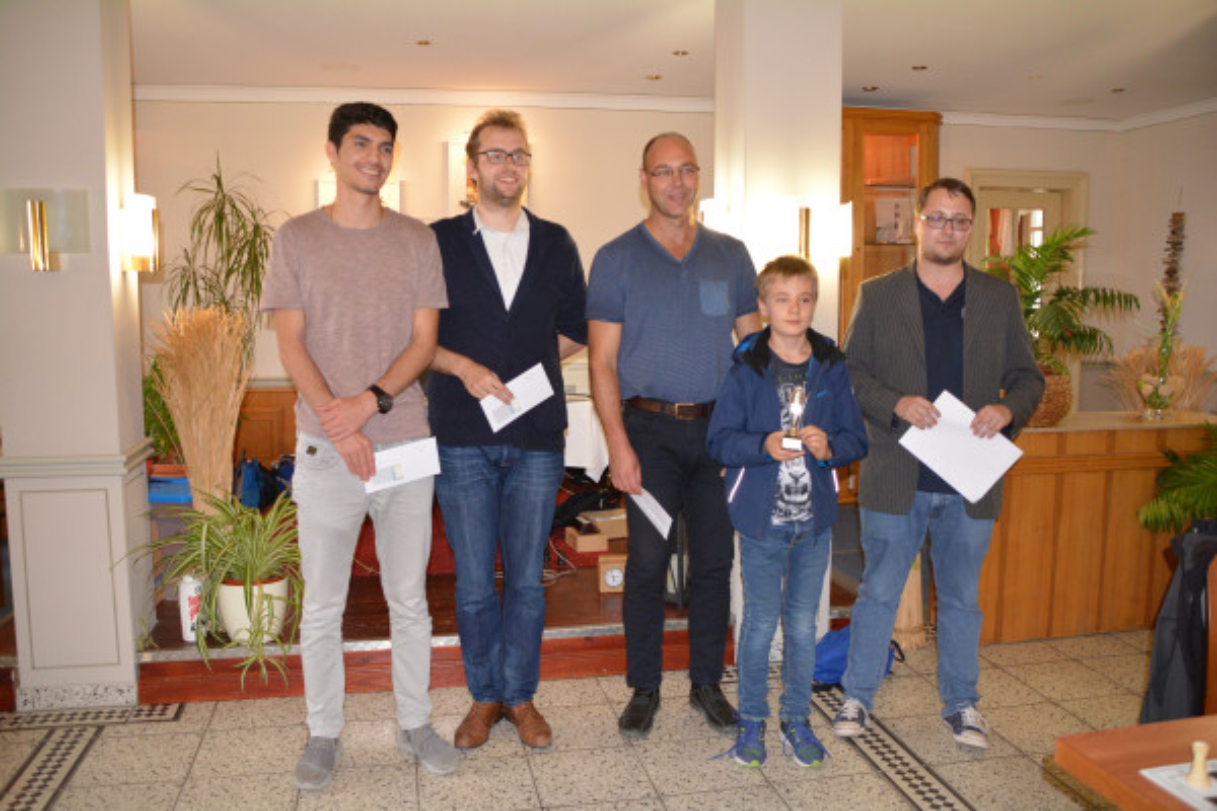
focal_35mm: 30
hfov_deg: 61.9
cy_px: 406
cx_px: 608
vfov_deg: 43.6
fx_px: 1014
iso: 1400
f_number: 3.5
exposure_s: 1/60
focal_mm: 20
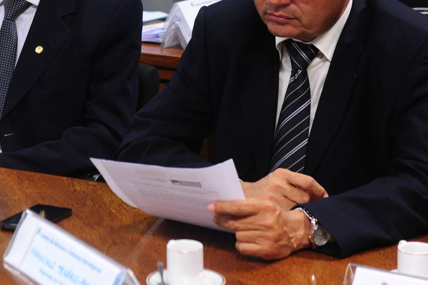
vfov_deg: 10.9
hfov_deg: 16.1
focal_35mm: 125
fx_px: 1486
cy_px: 70
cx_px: 15
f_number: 4.5
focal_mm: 60
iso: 2000
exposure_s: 1/60
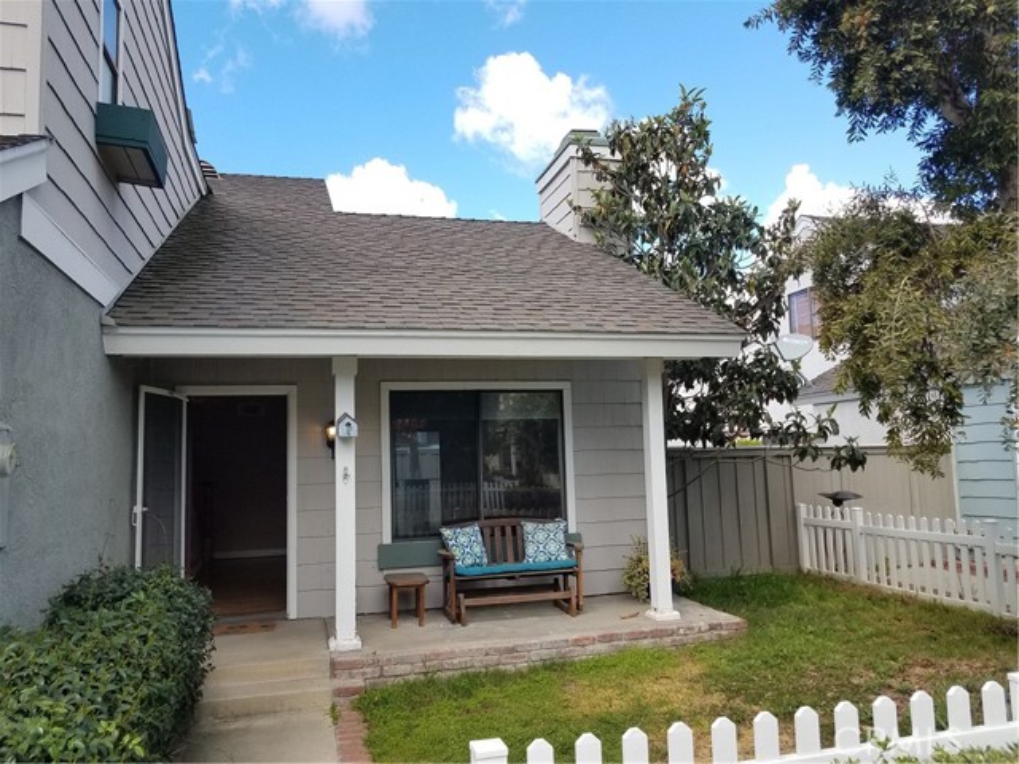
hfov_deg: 67.3
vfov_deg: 53.1
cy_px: 382
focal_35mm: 26
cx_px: 510
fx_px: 765
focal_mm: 4.2
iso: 40
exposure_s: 1/786
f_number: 1.7
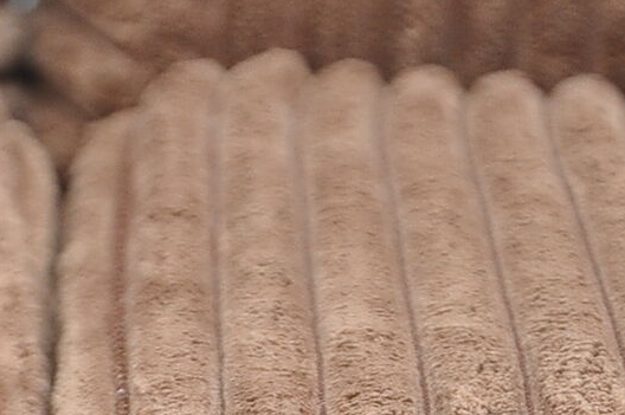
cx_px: 67
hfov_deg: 7.5
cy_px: 734
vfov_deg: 4.9
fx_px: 4753
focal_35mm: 274
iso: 400
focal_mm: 45
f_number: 5
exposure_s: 1/200
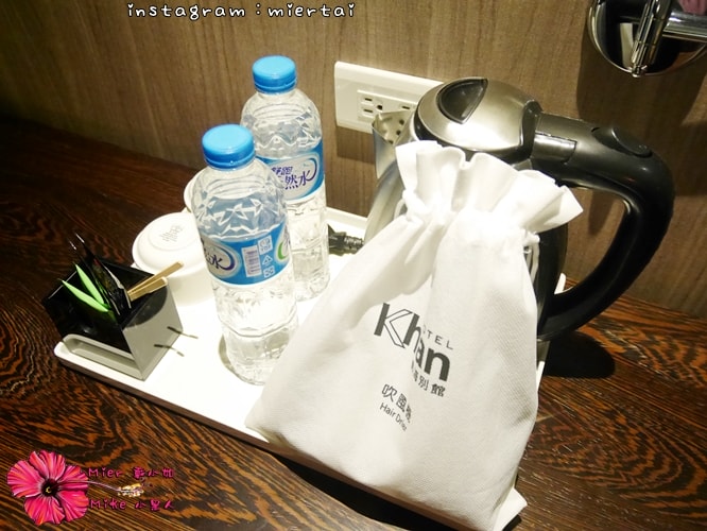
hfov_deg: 59.9
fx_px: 613
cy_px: 266
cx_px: 354
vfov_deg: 46.8
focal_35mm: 30
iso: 3200
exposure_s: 1/40
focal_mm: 15
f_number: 3.7
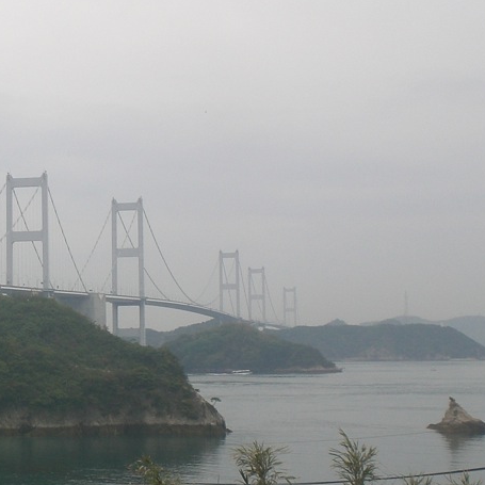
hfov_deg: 17.3
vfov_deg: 17.6
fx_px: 1569
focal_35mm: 99
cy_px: 291
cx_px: 26
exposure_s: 1/320
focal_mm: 8.44
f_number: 5.1
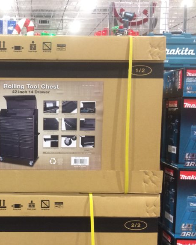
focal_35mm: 38
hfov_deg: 37.4
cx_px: 33
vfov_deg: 47.9
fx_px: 275
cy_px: 123
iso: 160
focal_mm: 4.15
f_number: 2.2
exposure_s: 1/30
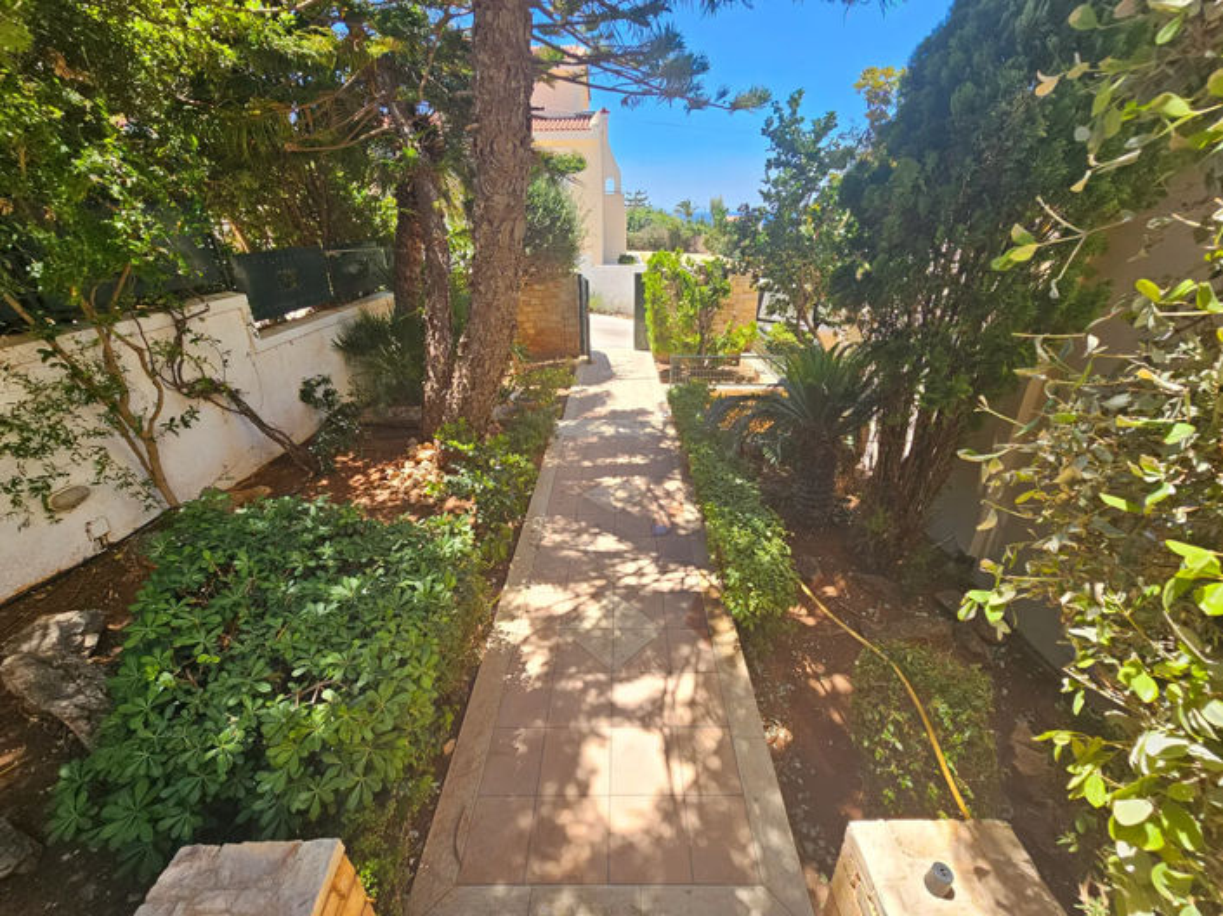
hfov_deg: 106.2
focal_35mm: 13
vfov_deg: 89.9
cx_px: 612
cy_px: 458
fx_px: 459
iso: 50
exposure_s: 1/501
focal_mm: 2.2
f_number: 2.2
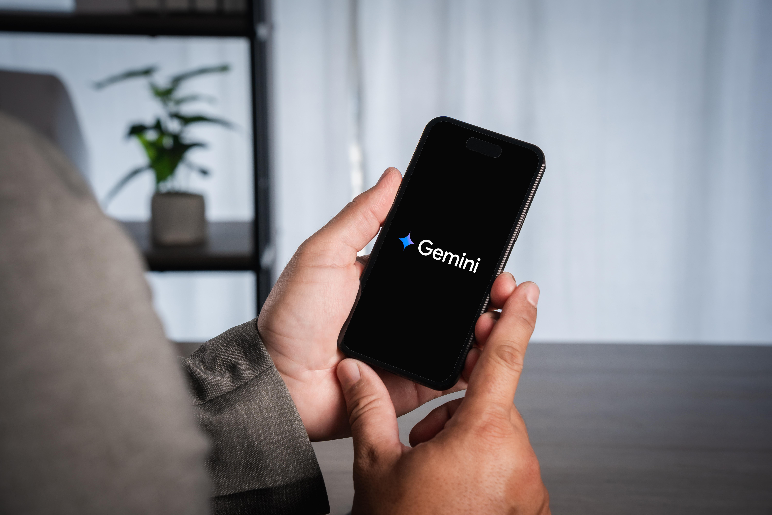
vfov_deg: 18.2
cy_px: 258
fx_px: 1608
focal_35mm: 75
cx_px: 386
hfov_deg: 27.0
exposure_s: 1/100
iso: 500
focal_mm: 75
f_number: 8
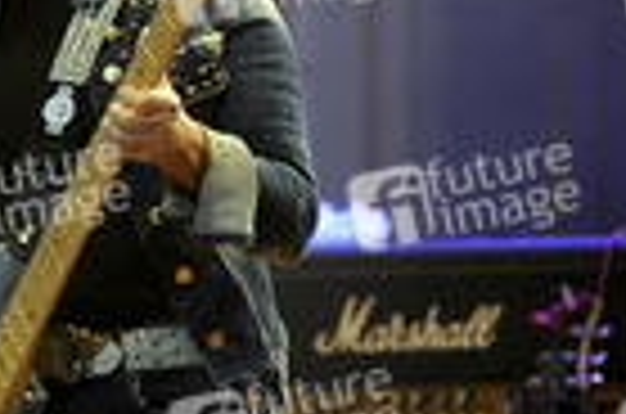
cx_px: -106
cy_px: 86
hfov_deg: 3.2
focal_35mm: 650
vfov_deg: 2.1
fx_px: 11277
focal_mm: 200
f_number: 3.5
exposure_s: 1/200
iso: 1600
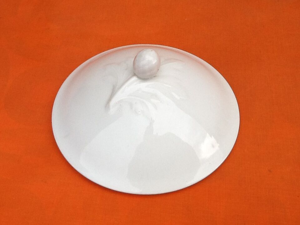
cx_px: 150
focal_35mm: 44
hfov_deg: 42.9
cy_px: 112
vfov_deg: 32.9
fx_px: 381
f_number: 2.4
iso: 50
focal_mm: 2.03
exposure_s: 1/120
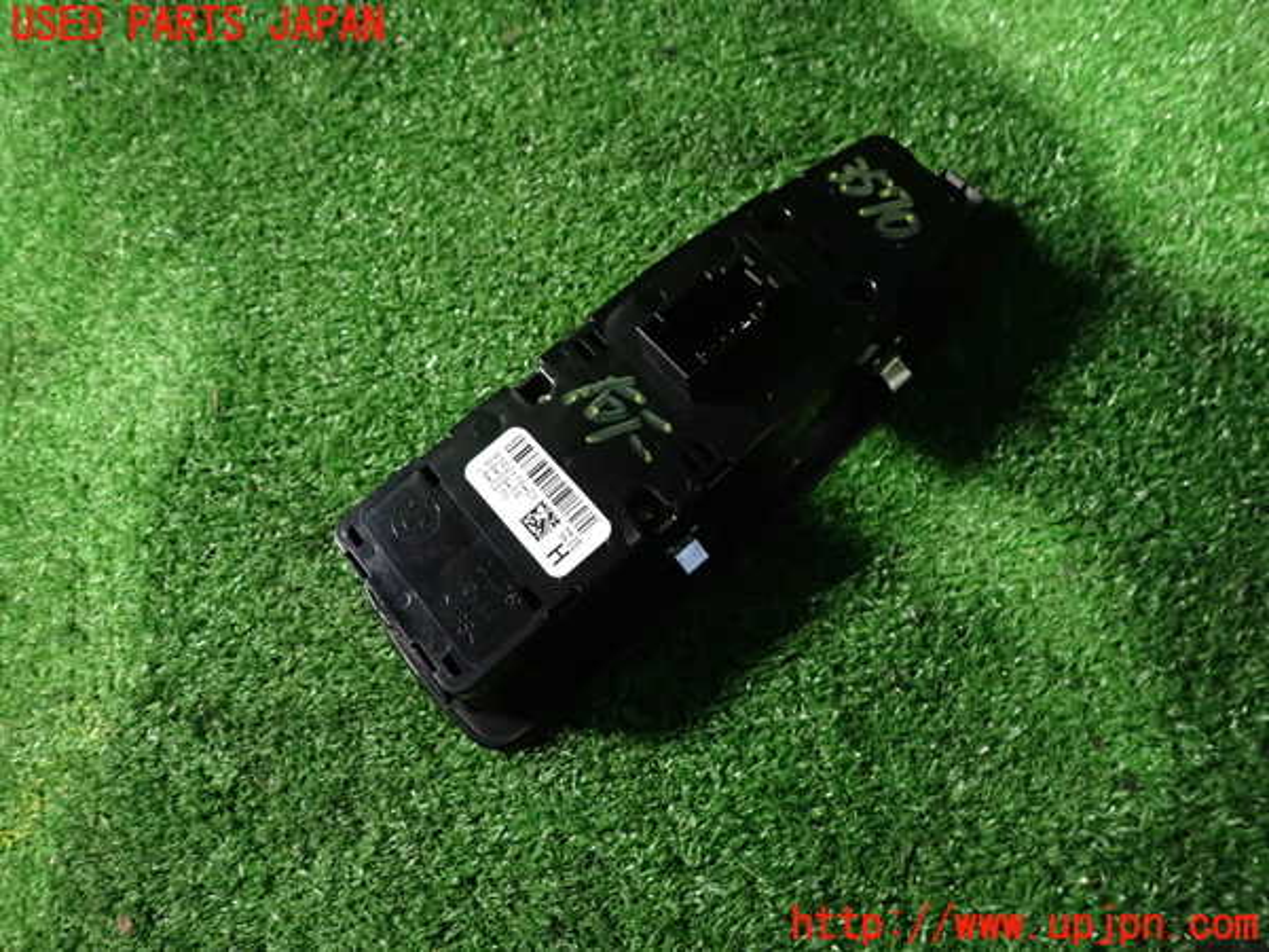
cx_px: 634
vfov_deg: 54.9
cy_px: 476
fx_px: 916
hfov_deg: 69.4
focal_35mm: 25
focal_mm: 4.5
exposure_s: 1/30
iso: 800
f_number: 2
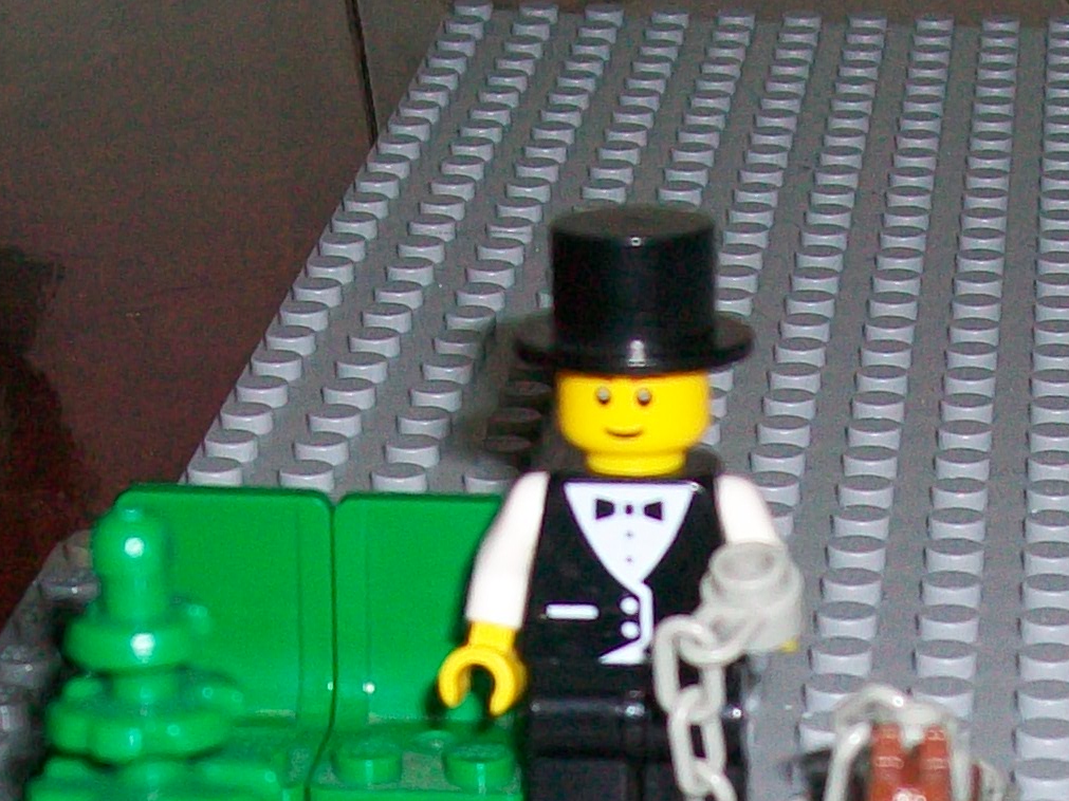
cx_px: 837
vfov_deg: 10.0
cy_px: 1011
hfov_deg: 13.6
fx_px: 4477
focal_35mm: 145
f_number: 3.2
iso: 120
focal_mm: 7.1
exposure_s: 1/60
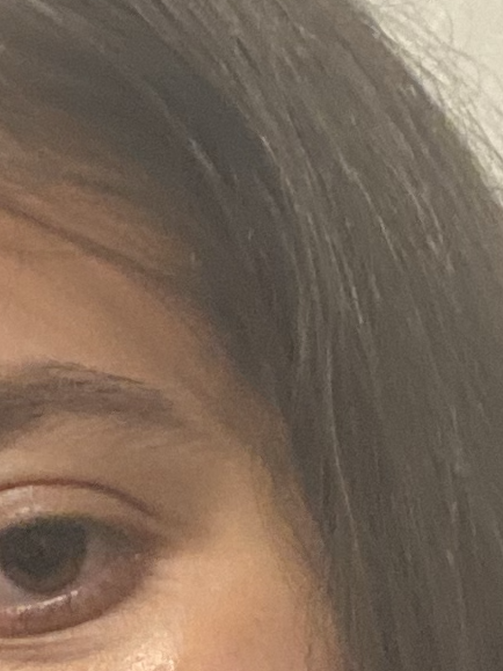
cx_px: 45
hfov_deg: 9.2
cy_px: 567
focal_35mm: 160
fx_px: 3101
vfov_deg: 12.3
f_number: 2.2
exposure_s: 1/30
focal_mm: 2.71
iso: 320
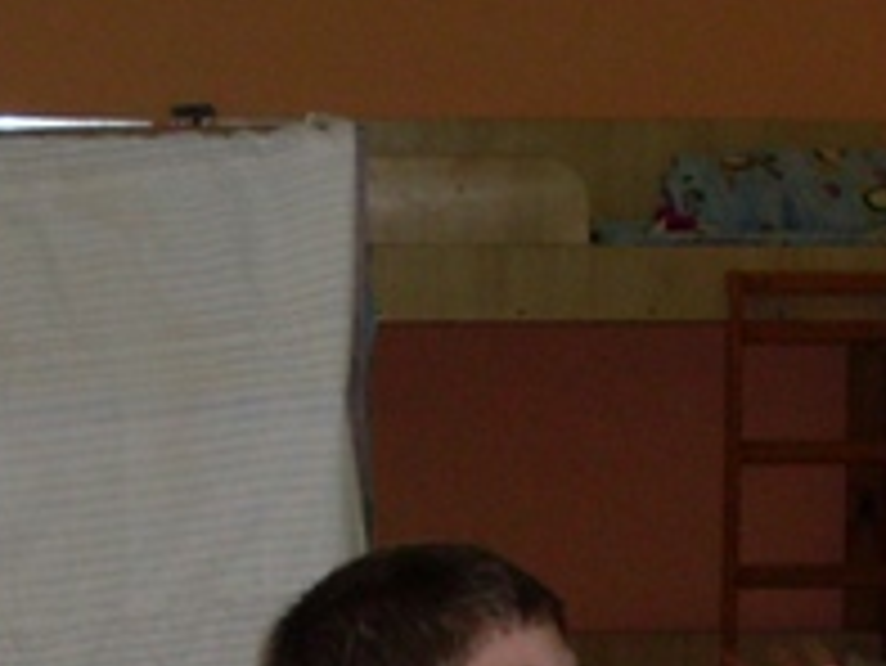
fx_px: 3944
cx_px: 436
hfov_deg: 12.8
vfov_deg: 9.3
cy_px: 1058
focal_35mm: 154
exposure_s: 1/45
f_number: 2.8
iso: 100
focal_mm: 6.3
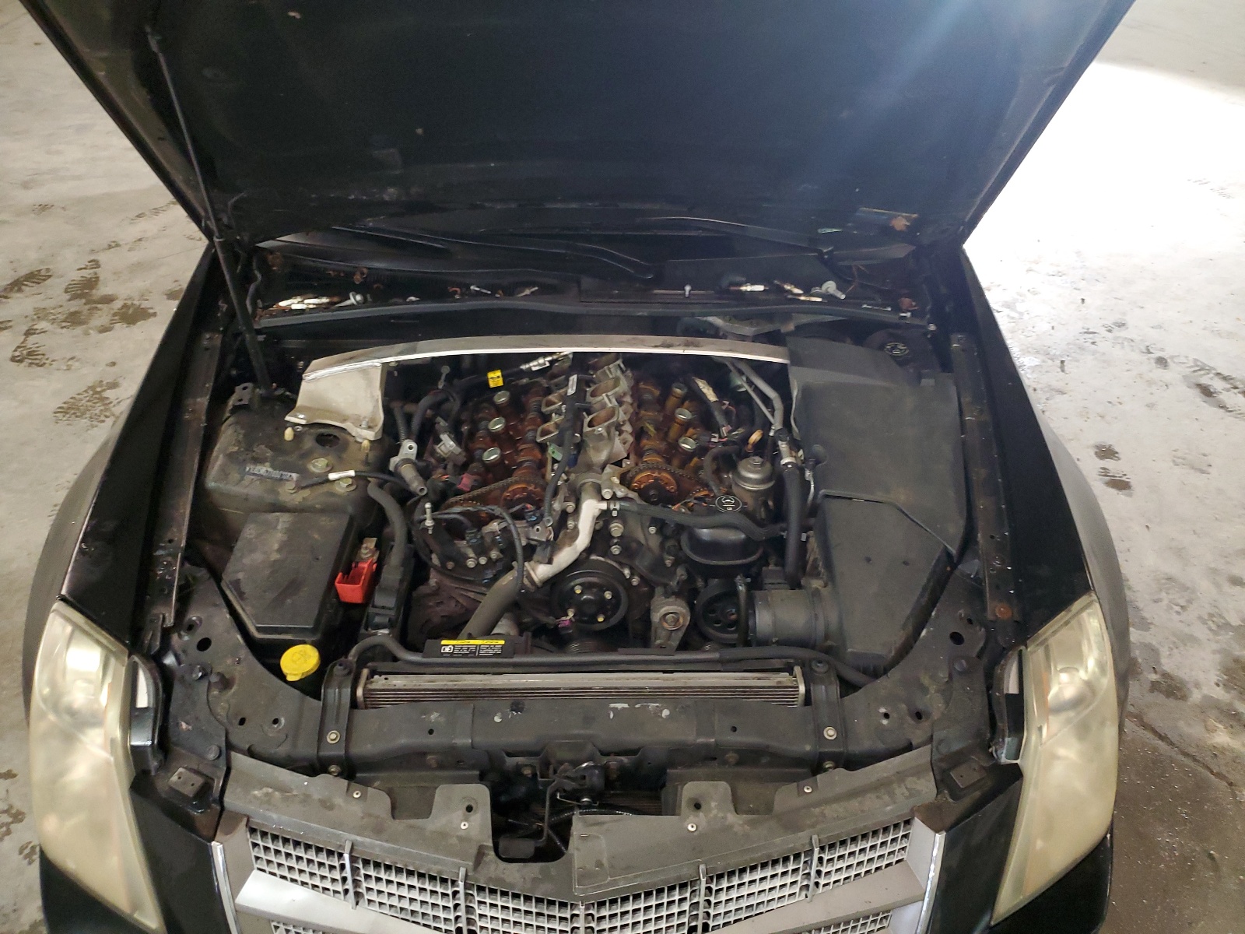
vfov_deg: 53.1
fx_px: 935
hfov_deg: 67.3
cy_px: 467
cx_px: 622
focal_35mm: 26
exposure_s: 1/15
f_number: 1.5
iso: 286
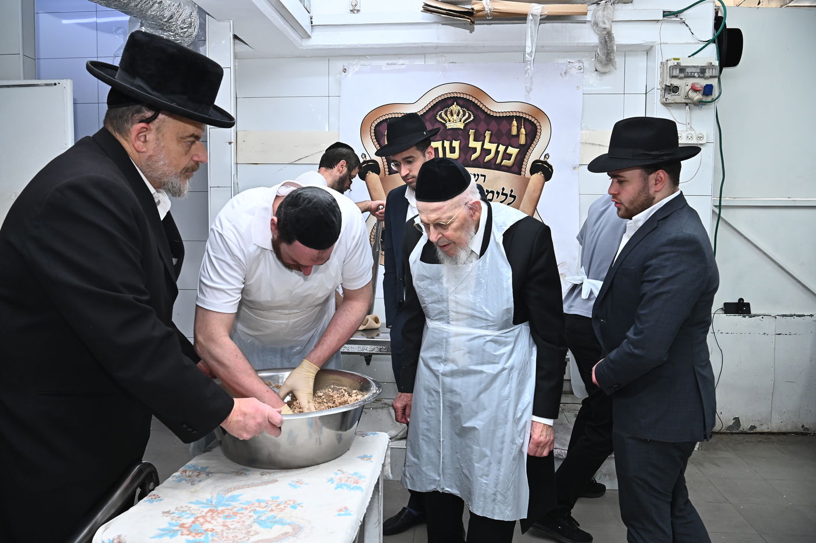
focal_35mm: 28
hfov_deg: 65.5
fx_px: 634
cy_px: 272
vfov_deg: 46.4
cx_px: 408
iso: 1000
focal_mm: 28
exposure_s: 1/200
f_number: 7.1
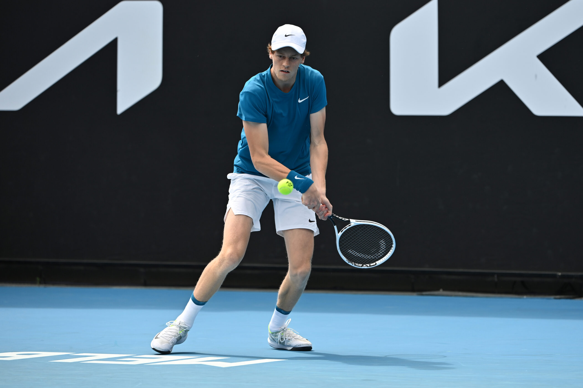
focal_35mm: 220
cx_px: 292
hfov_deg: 9.4
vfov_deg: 6.2
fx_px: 3563
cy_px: 194
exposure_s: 1/2000
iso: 200
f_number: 4
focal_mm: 220
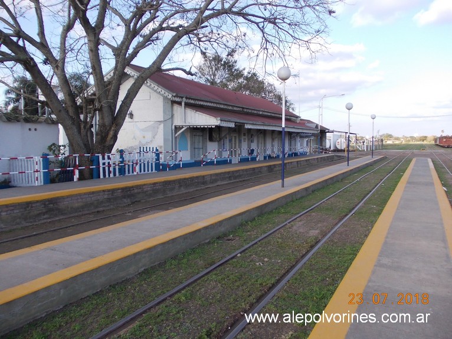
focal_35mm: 28
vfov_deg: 49.7
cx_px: 226
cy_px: 170
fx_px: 365
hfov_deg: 63.5
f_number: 2.7
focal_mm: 4
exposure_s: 1/500
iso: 80
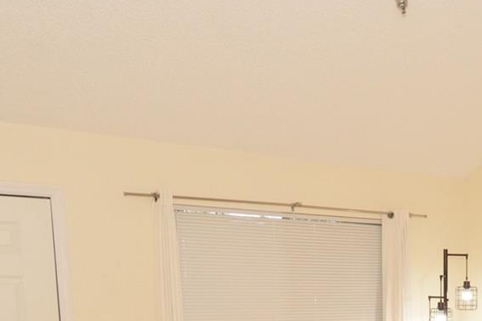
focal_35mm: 51
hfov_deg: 35.7
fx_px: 683
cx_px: 463
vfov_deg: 23.6
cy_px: 407
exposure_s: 1/80
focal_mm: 12
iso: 800
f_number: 9
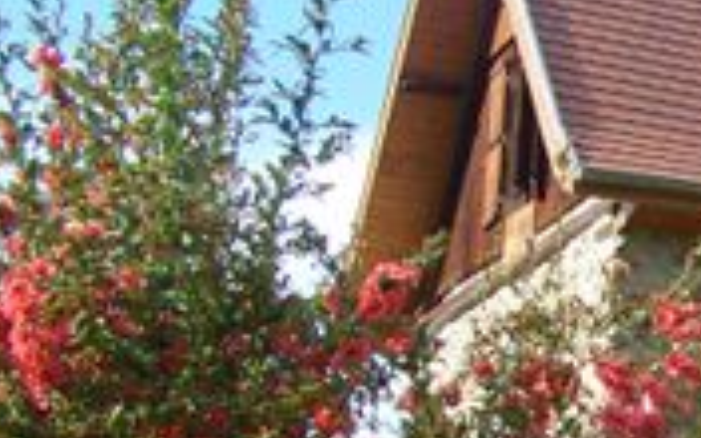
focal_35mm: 130
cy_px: 621
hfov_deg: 14.7
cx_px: 1127
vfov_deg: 9.8
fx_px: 2484
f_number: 2.8
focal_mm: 5.85
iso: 63
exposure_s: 1/400
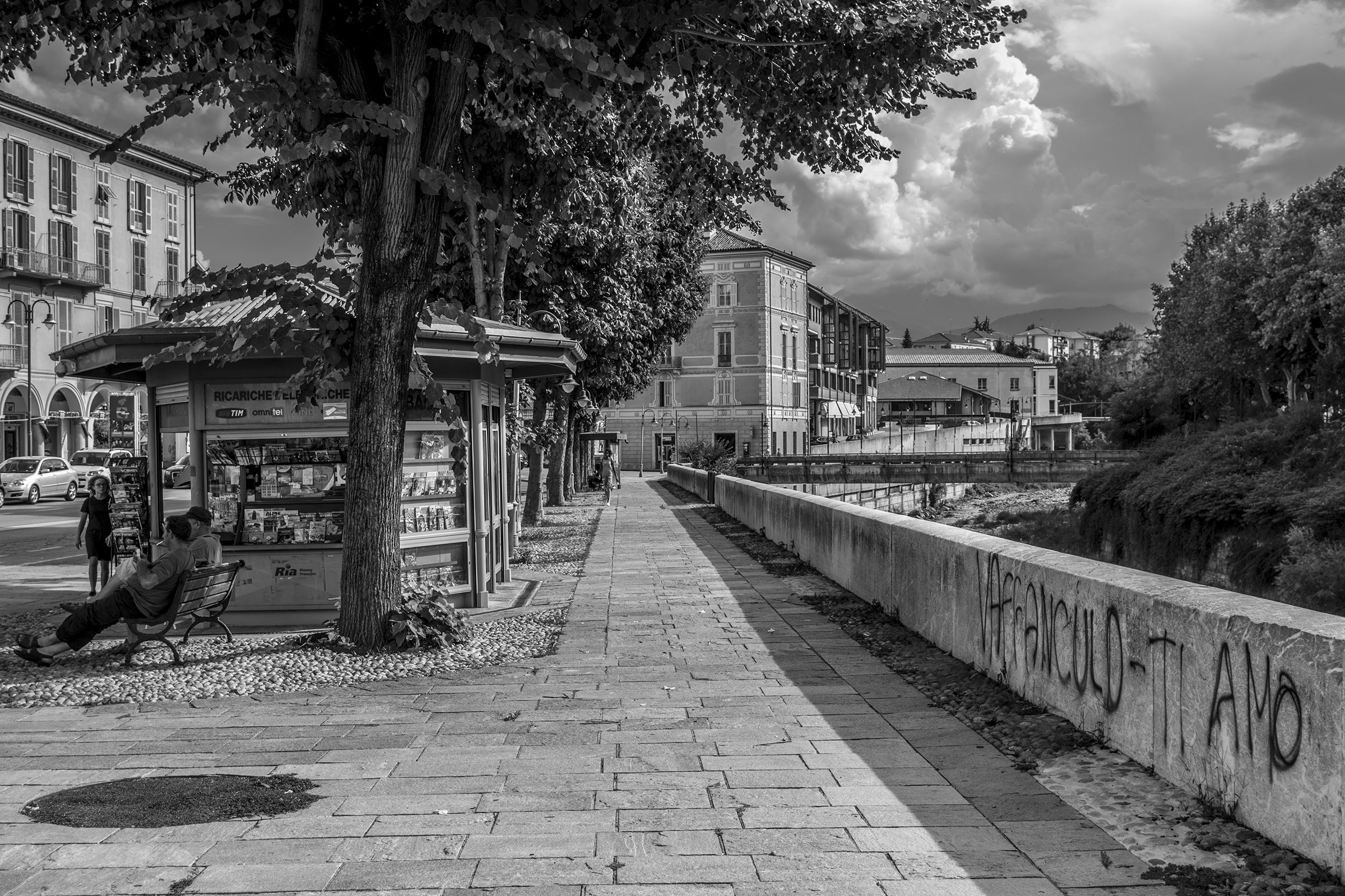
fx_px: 1569
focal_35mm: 42
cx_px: 672
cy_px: 448
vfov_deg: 31.9
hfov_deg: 46.4
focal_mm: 28
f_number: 5.6
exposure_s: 1/200
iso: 100
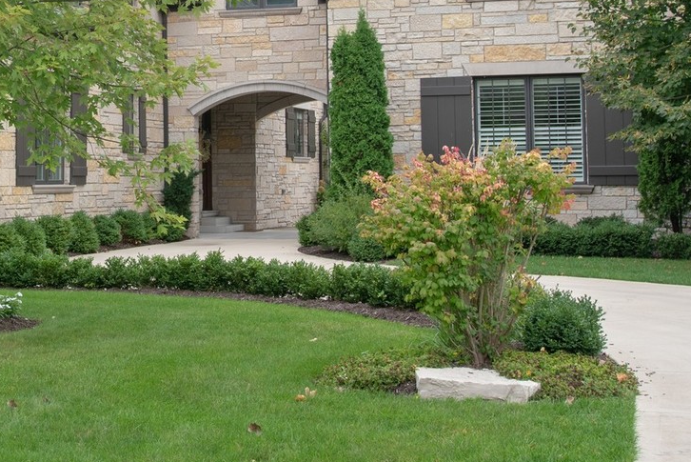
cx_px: 82
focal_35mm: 78
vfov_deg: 17.1
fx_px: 1498
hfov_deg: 25.3
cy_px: -2
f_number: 8
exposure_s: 1/100
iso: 400
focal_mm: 35
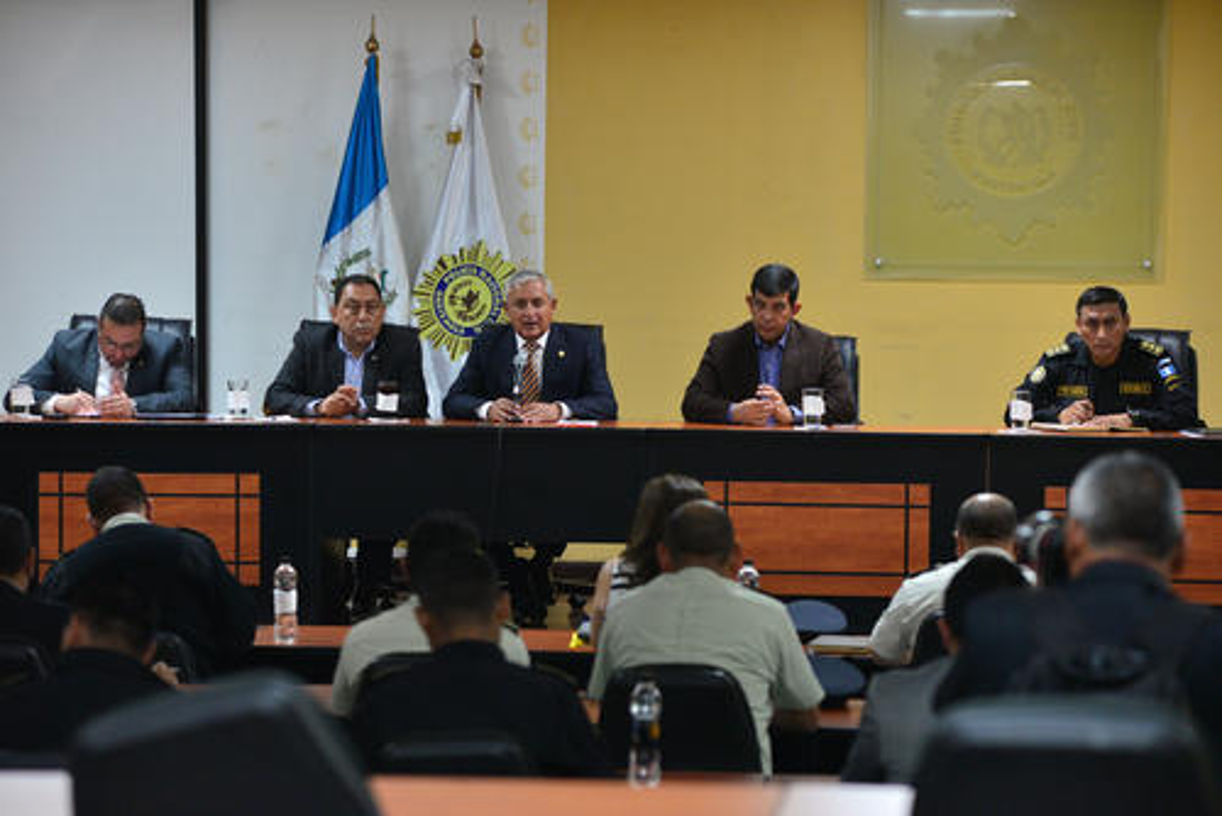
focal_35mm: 122
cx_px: 611
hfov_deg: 16.8
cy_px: 408
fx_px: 4143
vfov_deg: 11.3
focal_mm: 122
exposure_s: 1/80
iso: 1600
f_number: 4
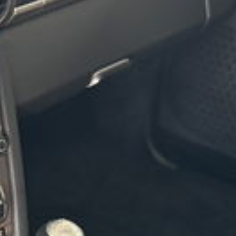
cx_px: -43
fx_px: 949
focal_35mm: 123
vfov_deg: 14.1
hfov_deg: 13.8
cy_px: 200
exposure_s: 1/60
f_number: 1.78
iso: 500
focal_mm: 6.76
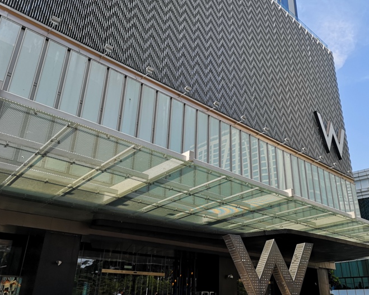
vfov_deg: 45.8
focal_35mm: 32
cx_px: 219
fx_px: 349
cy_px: 149
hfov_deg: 55.3
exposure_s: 1/1047
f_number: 1.8
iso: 50
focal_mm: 3.95
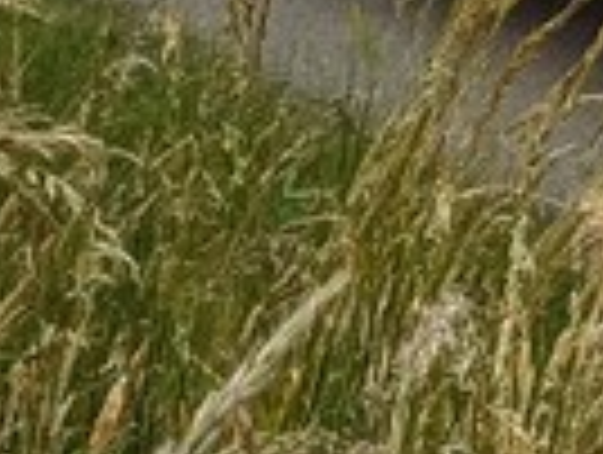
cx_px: 1440
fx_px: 3333
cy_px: -854
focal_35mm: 191
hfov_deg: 9.3
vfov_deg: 7.1
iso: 50
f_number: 1.8
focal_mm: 4.65
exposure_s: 1/837
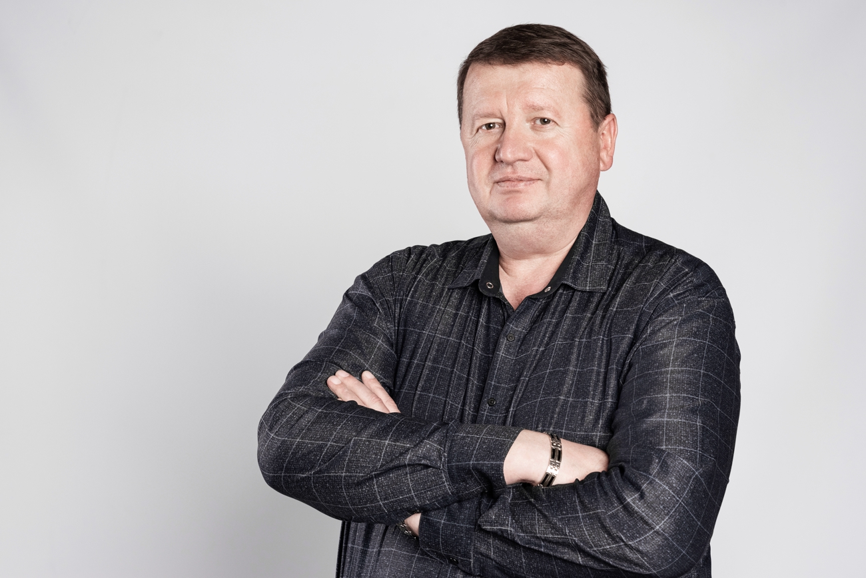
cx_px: 433
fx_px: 2046
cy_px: 289
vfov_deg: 16.1
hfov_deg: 23.9
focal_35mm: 85
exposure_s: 1/125
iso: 320
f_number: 9
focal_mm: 85
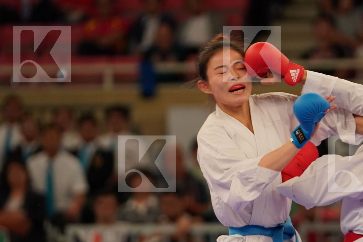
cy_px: 164
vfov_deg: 3.3
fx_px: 4194
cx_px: 252
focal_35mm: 416
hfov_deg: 5.0
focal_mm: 181
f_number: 2.8
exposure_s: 1/1000
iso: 1600
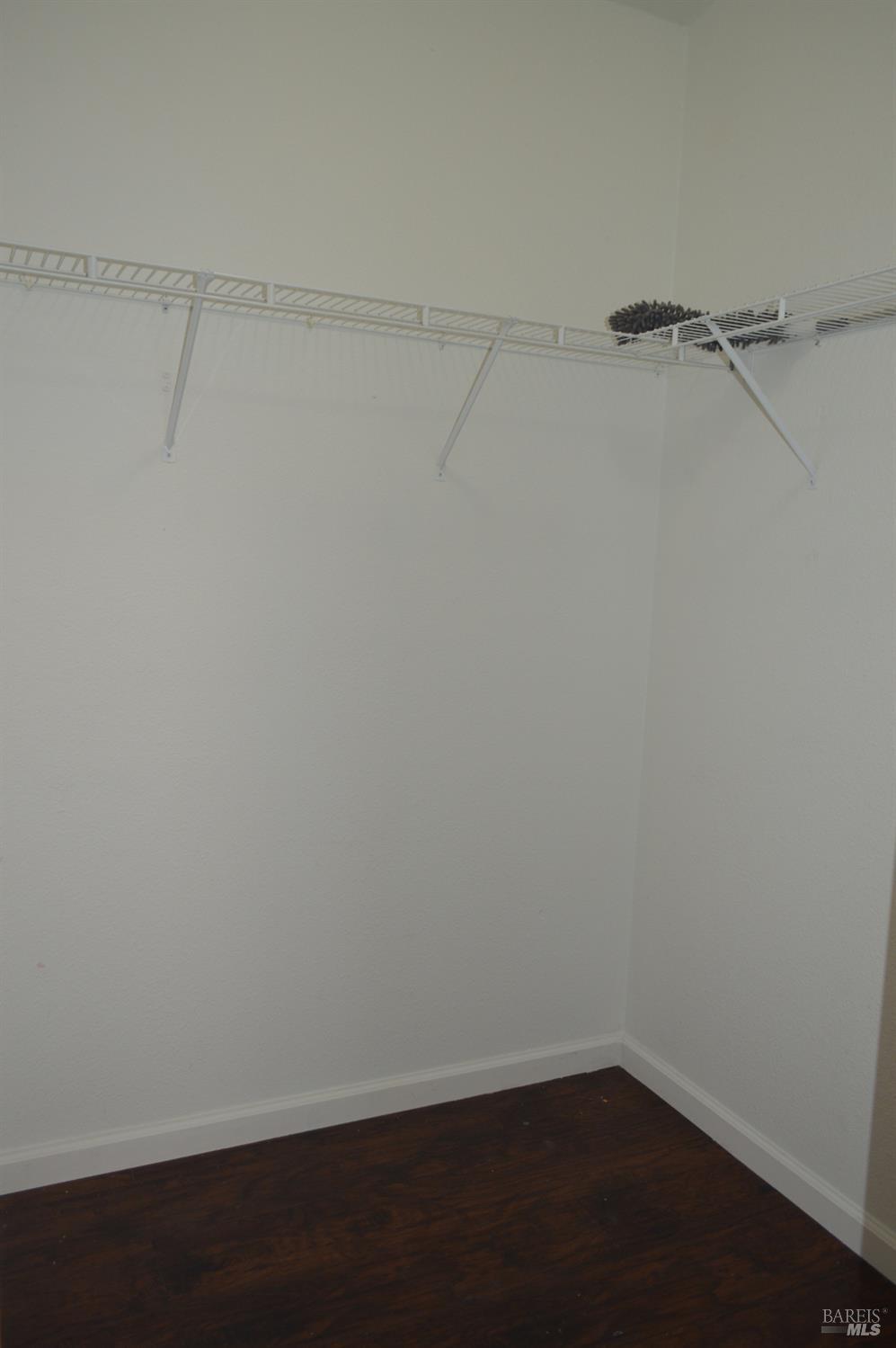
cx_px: 448
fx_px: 1010
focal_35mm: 27
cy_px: 674
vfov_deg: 67.4
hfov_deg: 47.9
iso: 400
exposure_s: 1/60
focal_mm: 18
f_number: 4
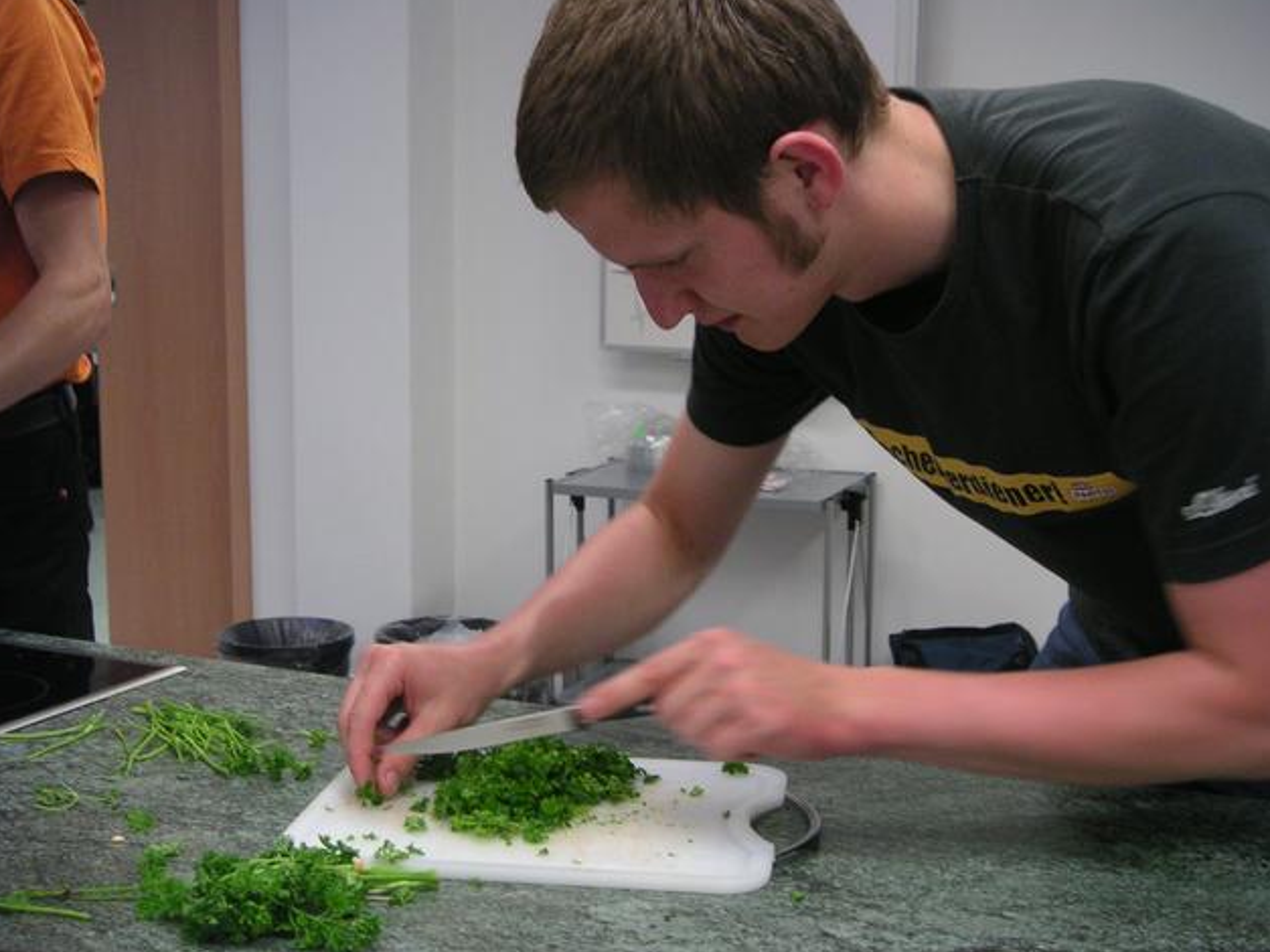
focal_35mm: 49
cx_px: 630
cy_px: 470
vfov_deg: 29.7
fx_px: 1797
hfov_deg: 38.9
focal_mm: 7.5
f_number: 2.9
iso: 125
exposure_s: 1/45
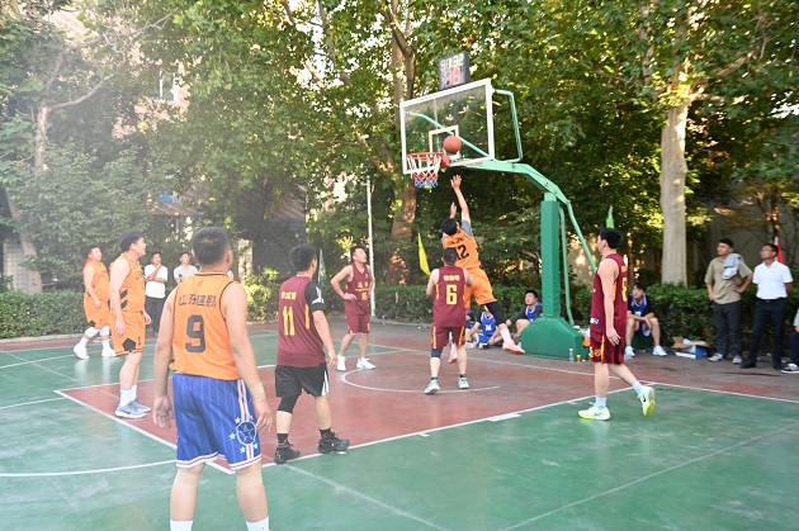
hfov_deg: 62.0
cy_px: 266
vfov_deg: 43.5
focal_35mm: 30
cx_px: 400
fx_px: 665
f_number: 4
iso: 450
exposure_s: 1/125
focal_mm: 30
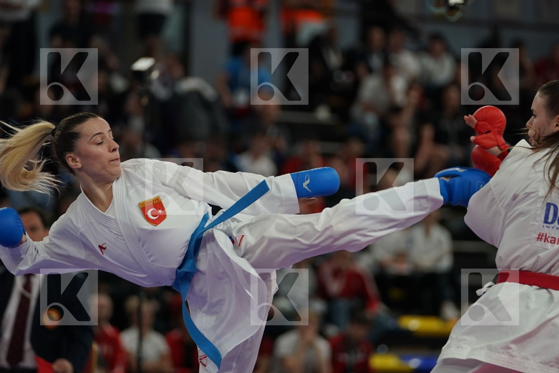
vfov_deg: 5.7
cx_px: 280
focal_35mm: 243
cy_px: 186
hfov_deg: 8.5
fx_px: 3773
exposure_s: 1/1000
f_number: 2.8
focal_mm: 162
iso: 1250
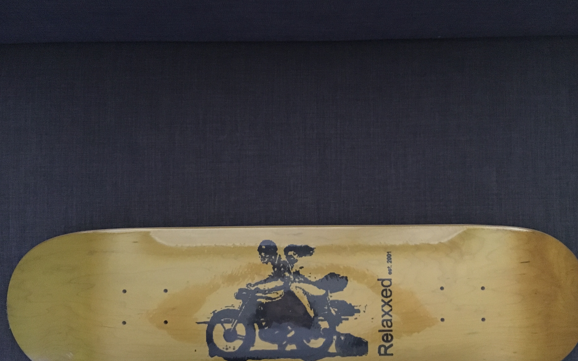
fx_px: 520
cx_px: 291
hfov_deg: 58.1
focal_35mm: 33
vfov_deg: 38.1
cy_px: 225
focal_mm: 4.15
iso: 640
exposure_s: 1/15
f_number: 2.2
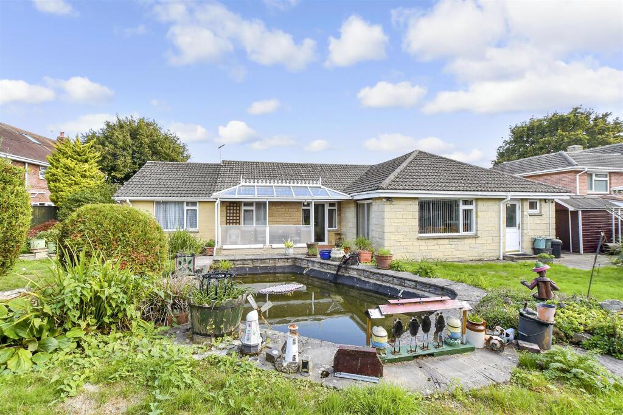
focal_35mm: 15
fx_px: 260
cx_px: 312
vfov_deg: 77.3
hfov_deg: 100.4
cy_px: 208
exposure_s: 1/100
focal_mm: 10
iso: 160
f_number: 8
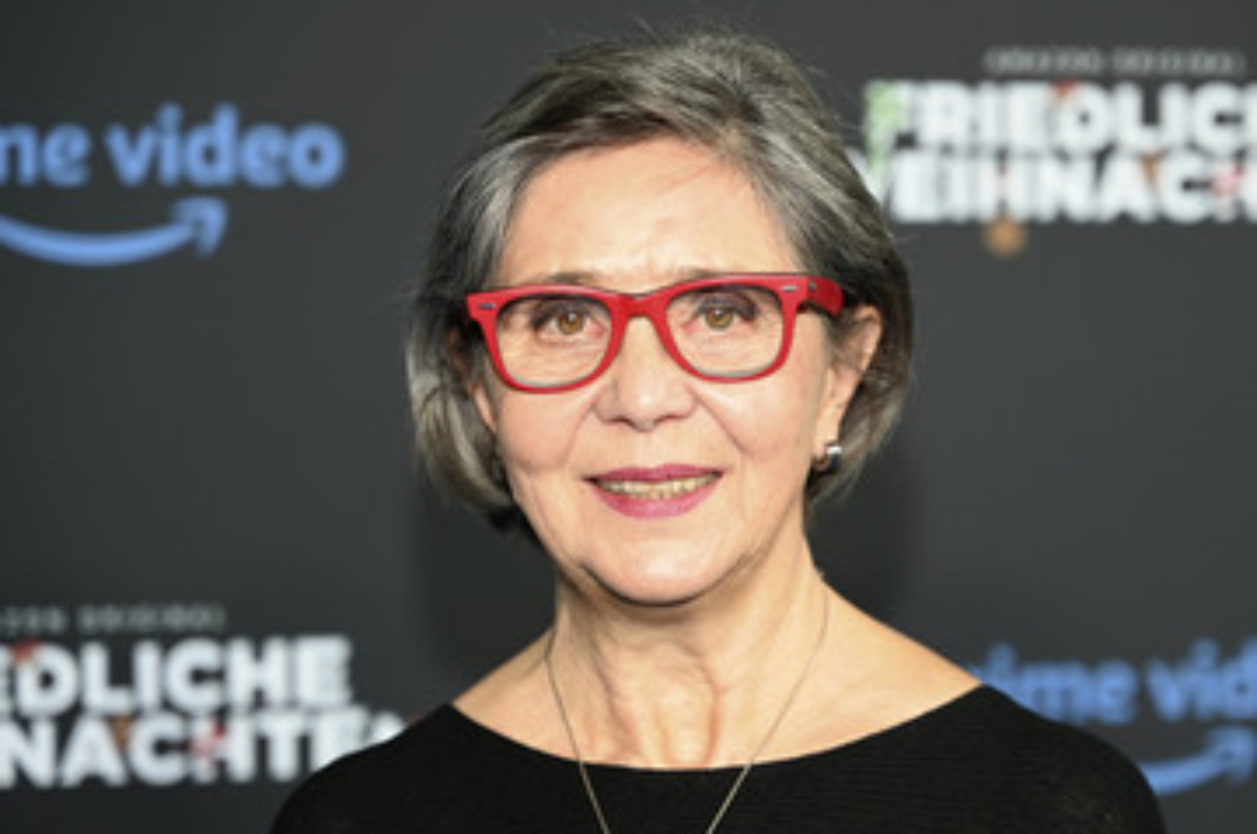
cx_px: 683
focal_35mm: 94
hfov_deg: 21.7
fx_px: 3278
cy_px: 509
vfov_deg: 14.5
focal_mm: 75
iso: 400
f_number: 2.8
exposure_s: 1/125
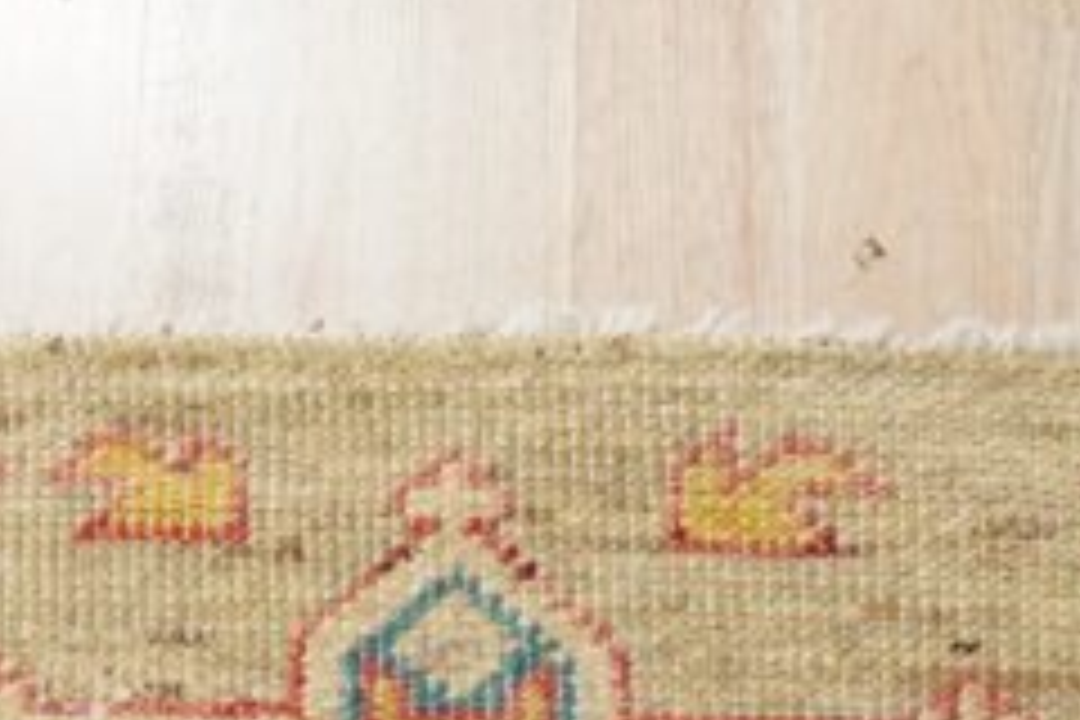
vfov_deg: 21.4
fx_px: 1800
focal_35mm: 60
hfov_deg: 33.4
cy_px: 801
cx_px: 522
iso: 1250
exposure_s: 1/250
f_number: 5
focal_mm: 16
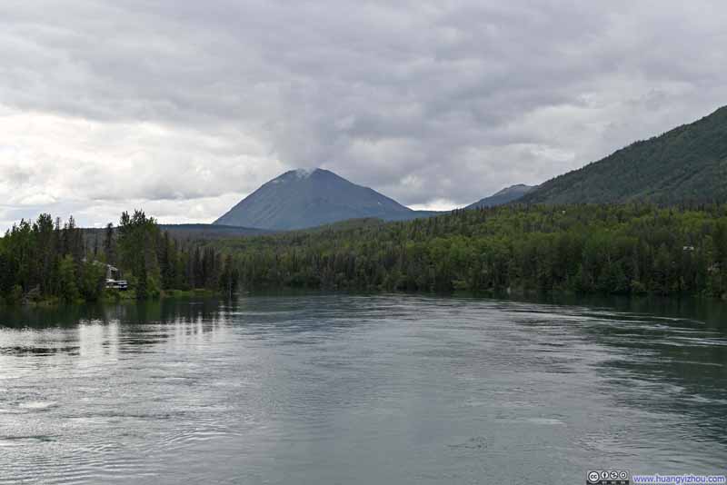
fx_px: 1030
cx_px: 364
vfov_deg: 26.5
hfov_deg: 38.9
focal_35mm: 51
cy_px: 242
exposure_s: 1/800
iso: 100
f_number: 4.5
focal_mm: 51
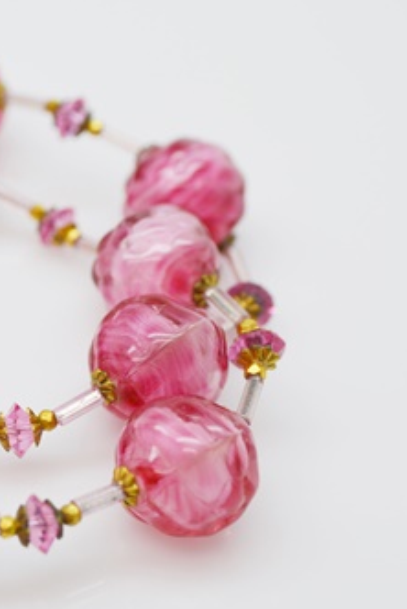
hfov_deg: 20.0
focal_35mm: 65
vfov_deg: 30.9
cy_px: 334
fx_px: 1100
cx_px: -48
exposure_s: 1/125
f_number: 5.6
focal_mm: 24
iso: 200
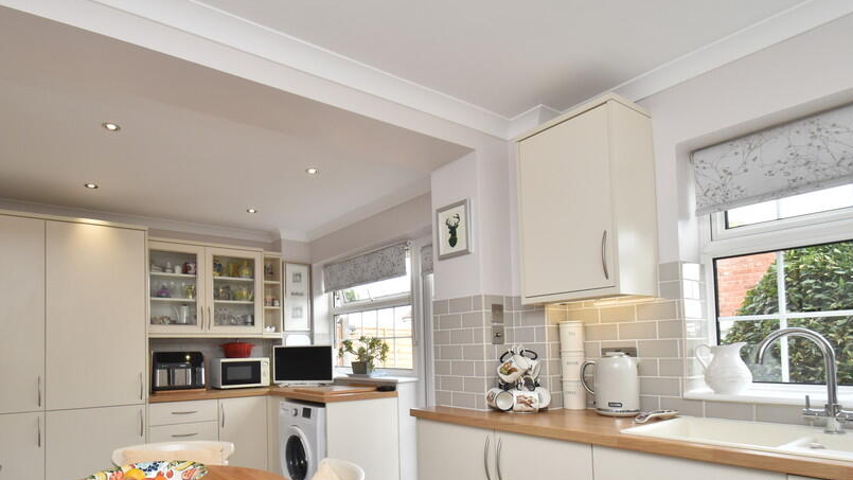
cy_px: 312
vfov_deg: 55.0
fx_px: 452
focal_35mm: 20
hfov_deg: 85.7
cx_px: 348
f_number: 10
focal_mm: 10
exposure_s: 1/60
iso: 500
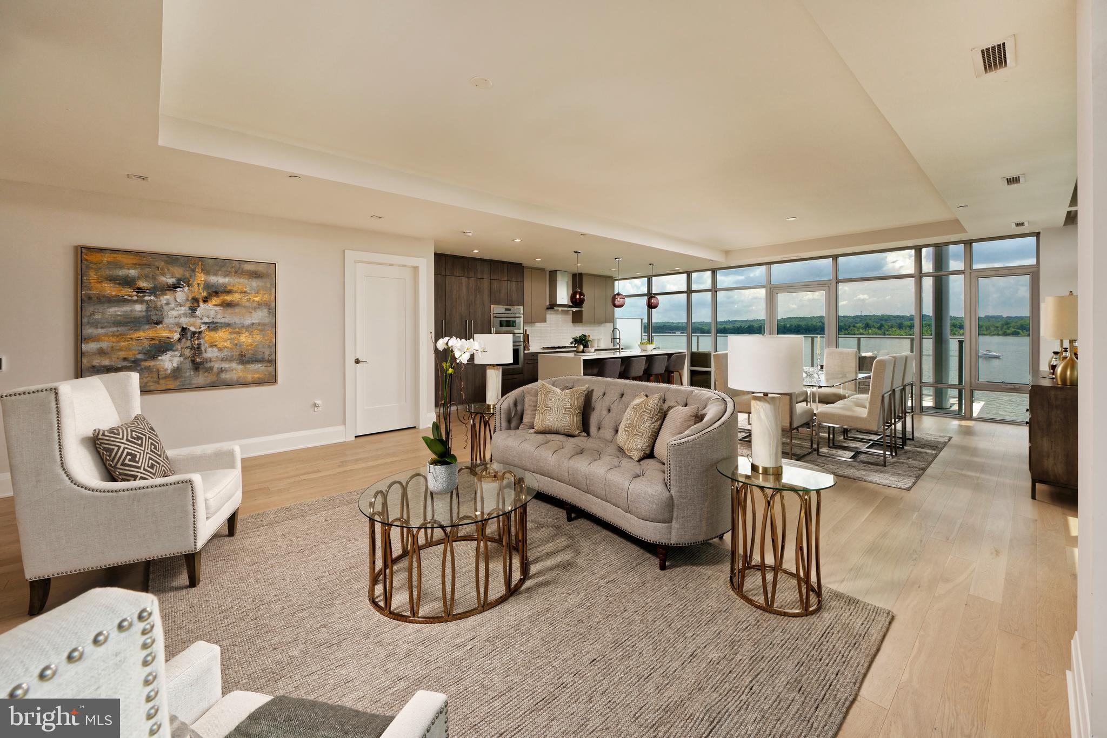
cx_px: 554
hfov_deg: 104.2
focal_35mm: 14
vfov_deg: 81.2
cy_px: 369
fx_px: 431
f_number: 11
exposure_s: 1/80
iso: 320
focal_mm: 14
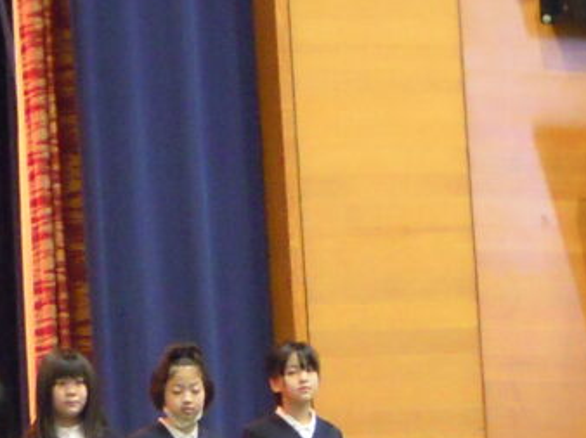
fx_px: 3079
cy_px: 596
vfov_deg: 8.0
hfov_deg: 10.4
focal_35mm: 182
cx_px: -347
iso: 400
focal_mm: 5.7
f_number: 2.8
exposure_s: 1/15
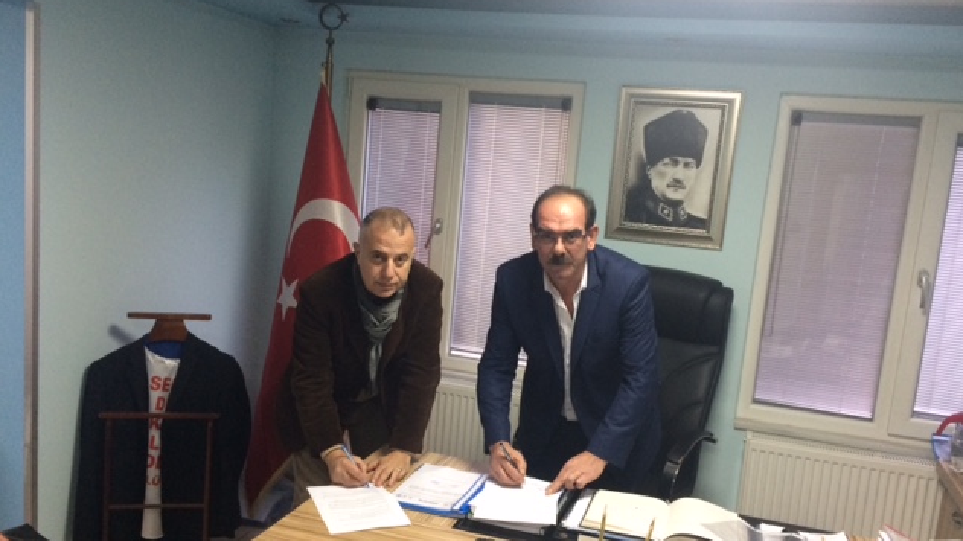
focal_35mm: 32
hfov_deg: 61.0
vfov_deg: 36.6
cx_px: 485
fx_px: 817
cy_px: 297
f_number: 2.2
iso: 200
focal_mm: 4.15
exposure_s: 1/33
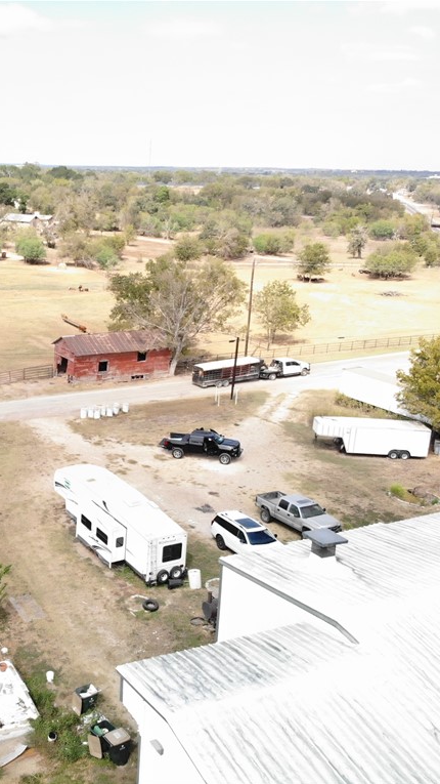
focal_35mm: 35
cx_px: 63
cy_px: 392
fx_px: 726
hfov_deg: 32.4
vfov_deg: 56.6
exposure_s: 1/320
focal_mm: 4.5
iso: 400
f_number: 2.8
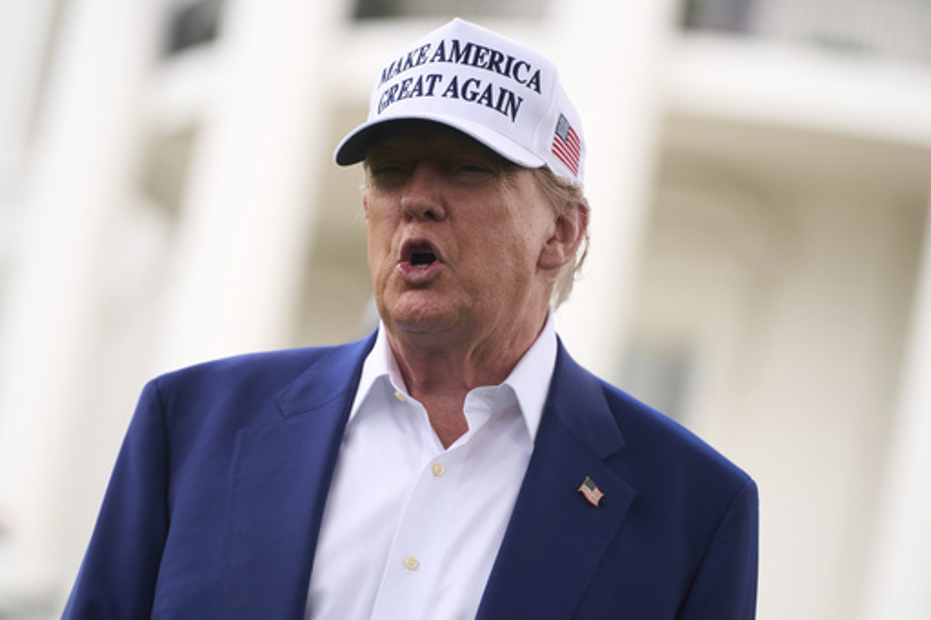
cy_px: 310
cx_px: 466
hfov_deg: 11.6
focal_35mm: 178
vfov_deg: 7.7
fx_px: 4602
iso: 400
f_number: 4
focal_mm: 178
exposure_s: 1/1000
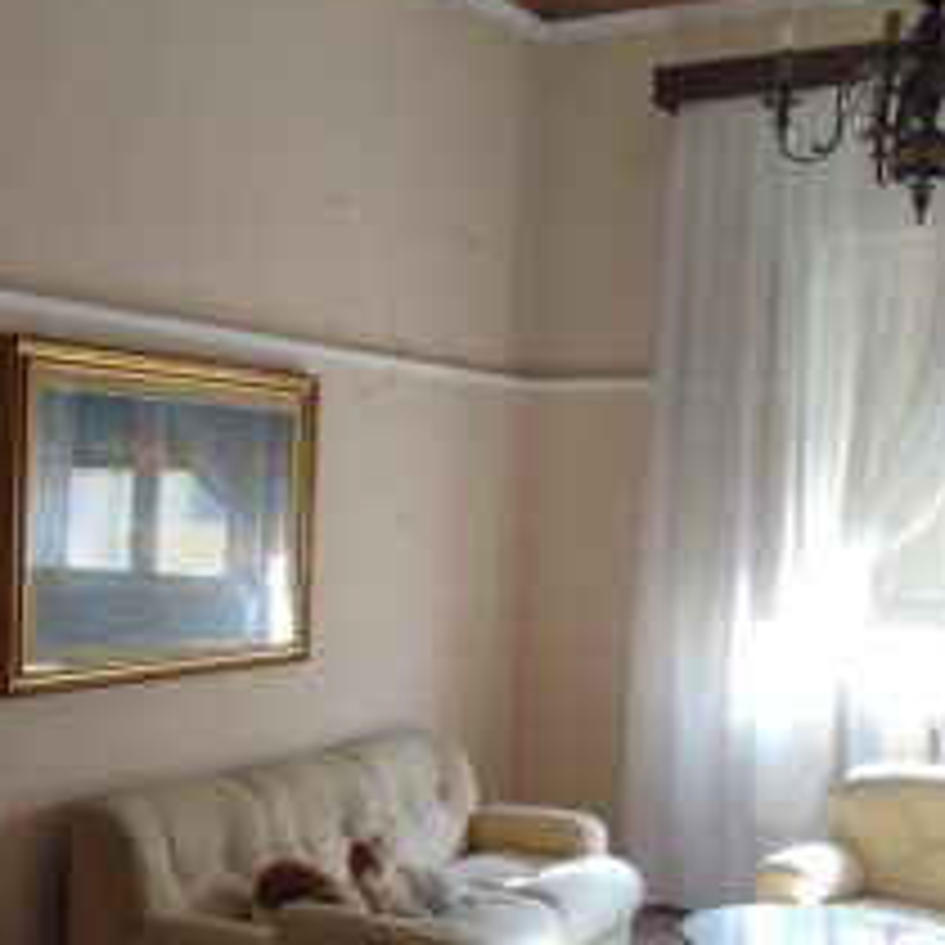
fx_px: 1668
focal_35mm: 54
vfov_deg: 31.4
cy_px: 623
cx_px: 252
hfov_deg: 31.2
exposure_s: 1/40
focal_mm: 4.71
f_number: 1.7
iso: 286
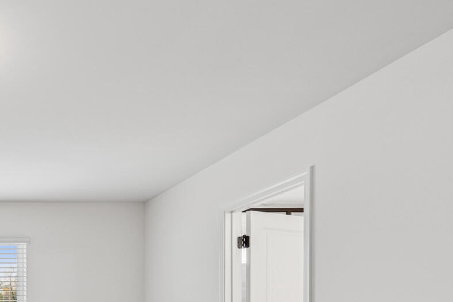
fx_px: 491
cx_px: -69
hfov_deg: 38.8
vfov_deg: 30.6
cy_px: 331
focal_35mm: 39
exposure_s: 1/4
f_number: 9
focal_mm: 15
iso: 100
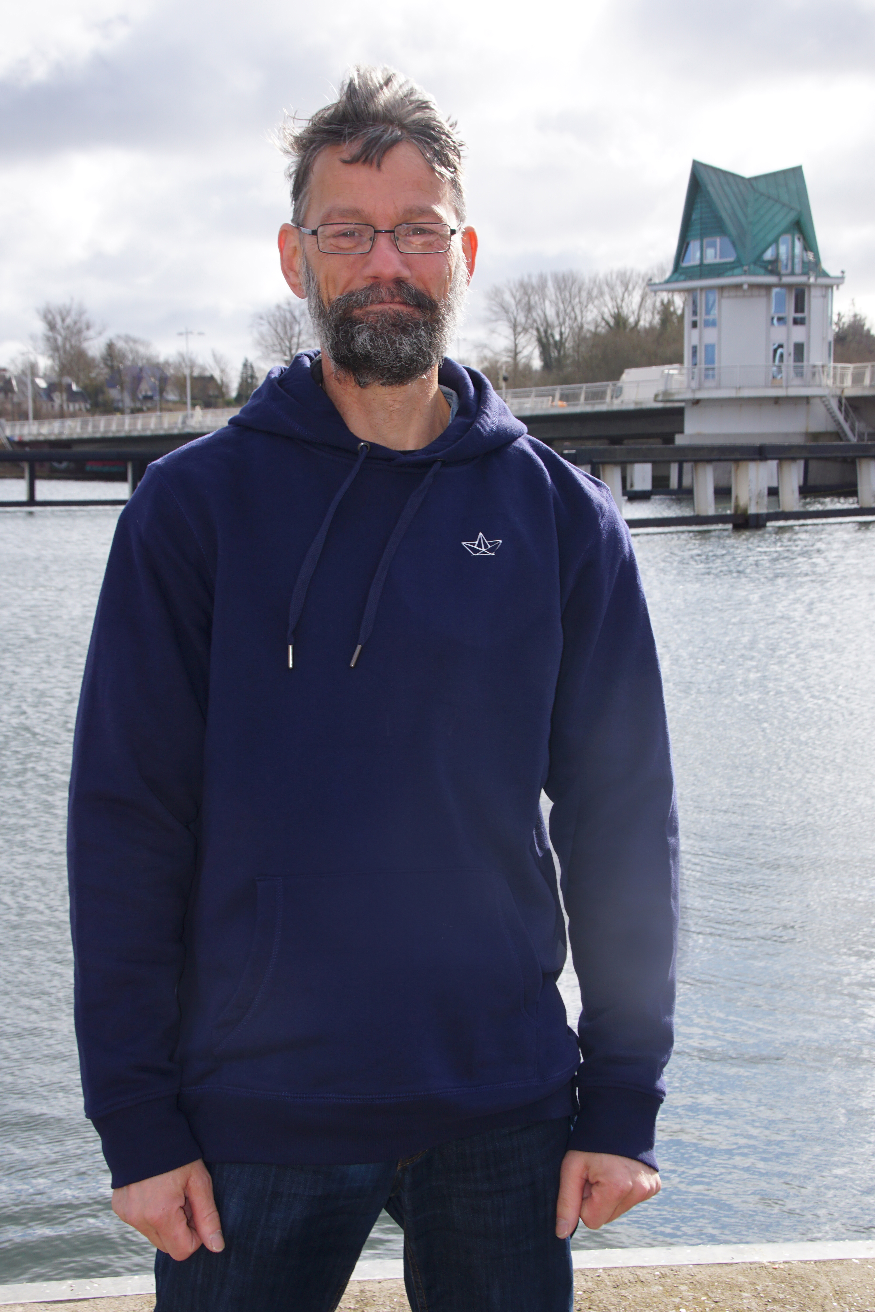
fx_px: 1914
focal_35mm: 52
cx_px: 438
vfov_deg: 37.9
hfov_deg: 25.8
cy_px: 656
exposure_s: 1/160
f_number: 13
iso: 160
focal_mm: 35
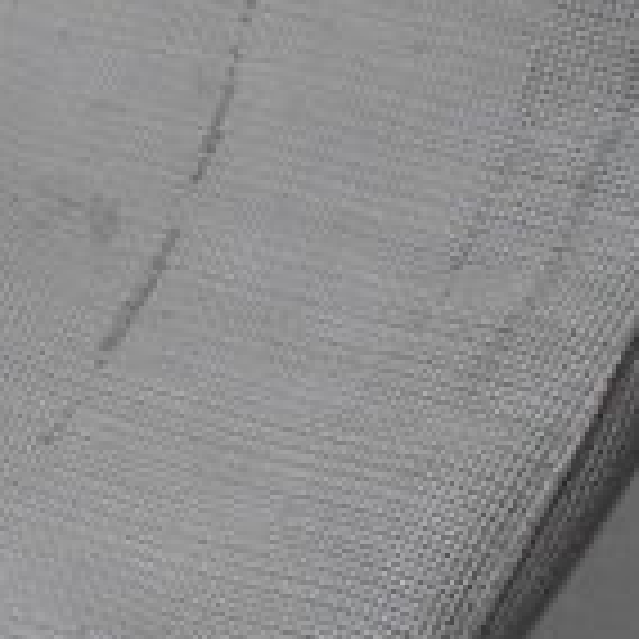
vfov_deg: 7.6
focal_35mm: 230
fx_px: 4803
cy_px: -58
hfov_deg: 7.0
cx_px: -1116
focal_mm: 6.3
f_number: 8.9
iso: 80
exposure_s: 1/90
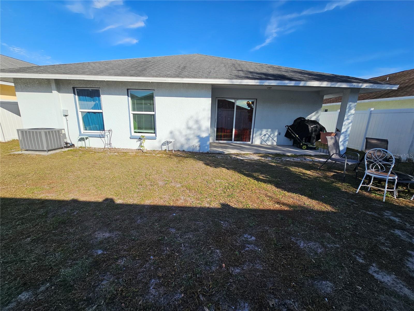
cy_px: 156
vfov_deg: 89.9
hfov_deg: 106.2
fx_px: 155
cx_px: 207
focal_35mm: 13
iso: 50
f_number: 2.2
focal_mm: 2.2
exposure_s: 1/2027
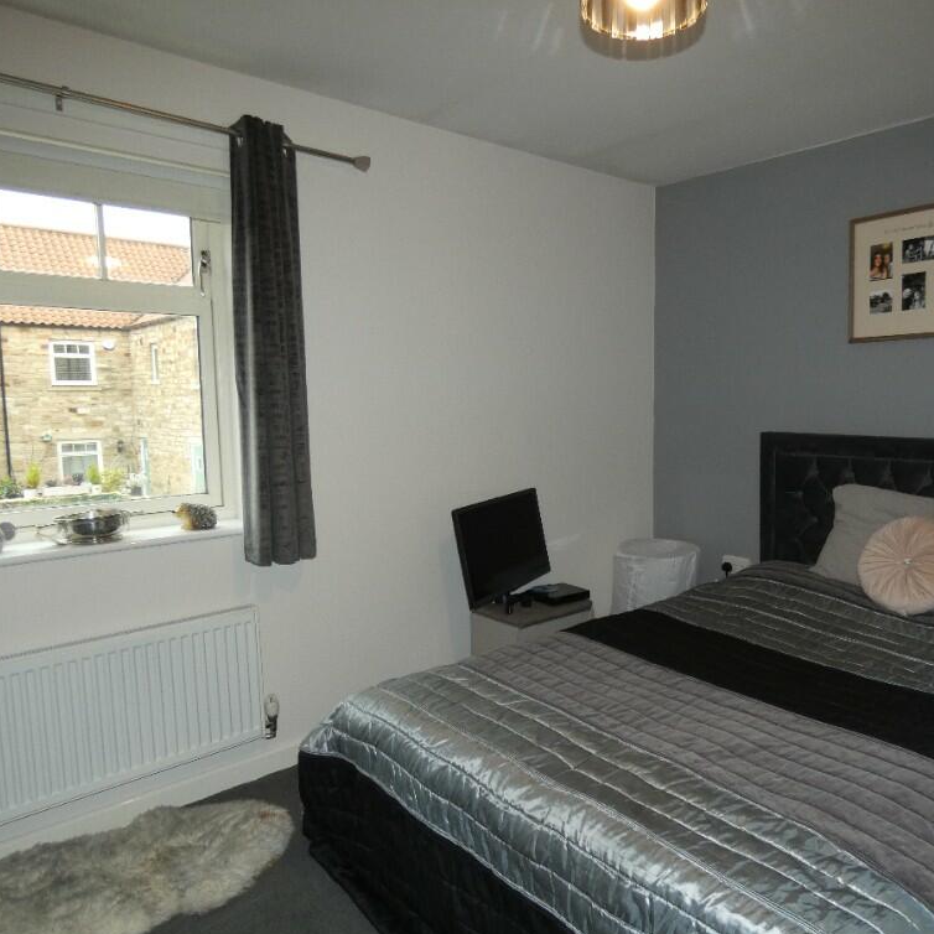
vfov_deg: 65.0
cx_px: 548
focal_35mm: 24
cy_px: 474
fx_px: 733
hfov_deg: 64.6
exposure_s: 1/60
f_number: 2.8
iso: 125
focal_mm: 3.6
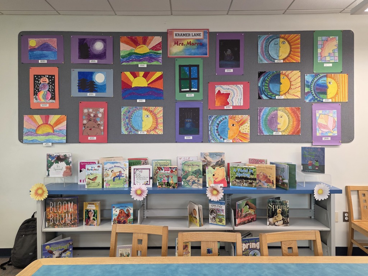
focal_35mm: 23
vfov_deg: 58.9
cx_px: 184
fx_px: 245
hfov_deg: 73.9
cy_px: 138
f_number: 1.7
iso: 160
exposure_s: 1/120
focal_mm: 6.25
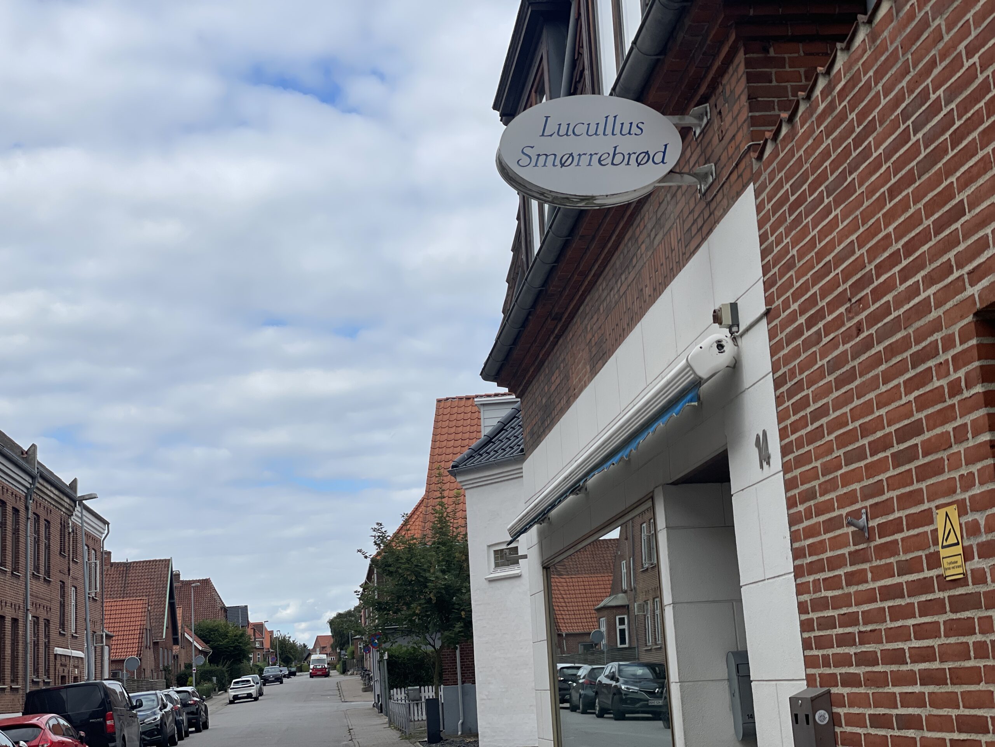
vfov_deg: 28.0
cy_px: 374
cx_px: 498
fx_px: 1495
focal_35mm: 52
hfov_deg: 36.8
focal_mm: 6
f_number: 2
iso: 25
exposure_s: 1/1653
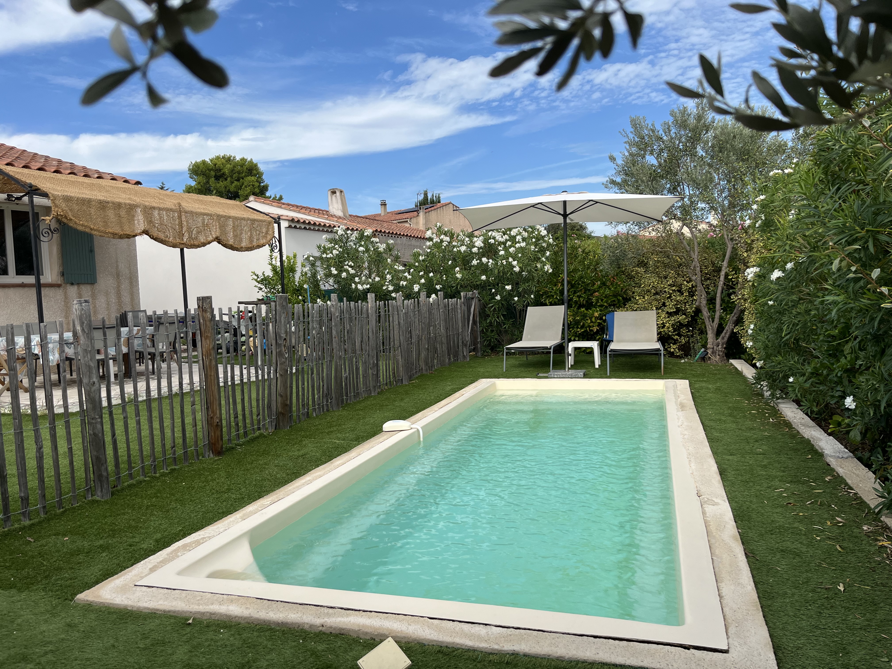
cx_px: 446
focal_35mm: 26
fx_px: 670
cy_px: 334
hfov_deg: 67.3
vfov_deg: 53.1
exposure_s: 1/3135
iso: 50
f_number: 1.6
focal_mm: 5.1
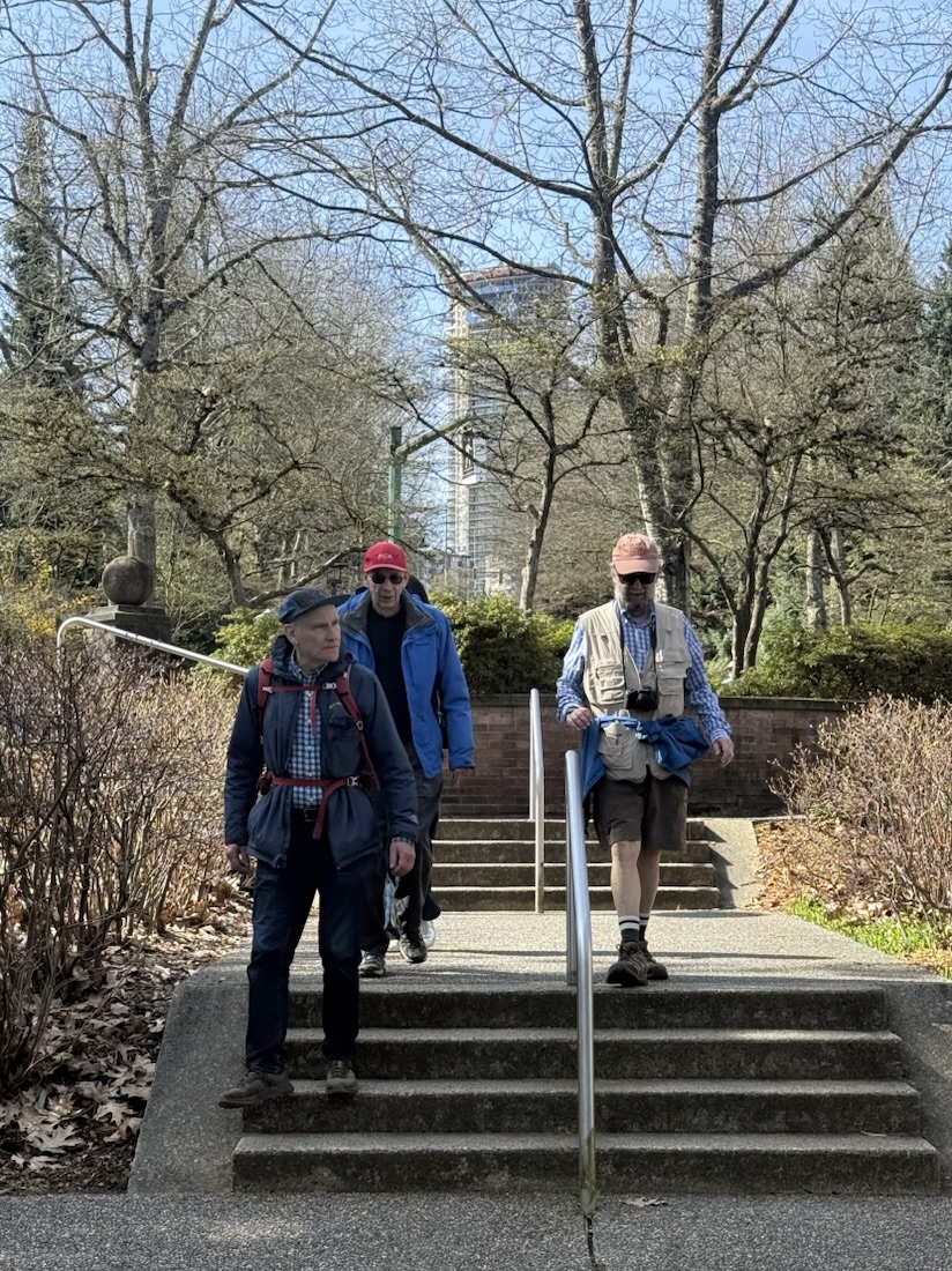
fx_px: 1761
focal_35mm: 48
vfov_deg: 39.7
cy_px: 636
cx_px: 476
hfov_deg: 30.2
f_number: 1.78
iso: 80
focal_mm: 6.76
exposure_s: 1/1222
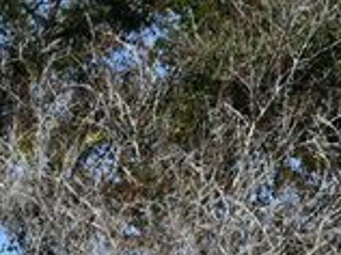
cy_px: 441
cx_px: 101
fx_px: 1997
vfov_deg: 7.1
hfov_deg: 9.7
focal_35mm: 203
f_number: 9
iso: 100
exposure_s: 1/320
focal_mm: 26
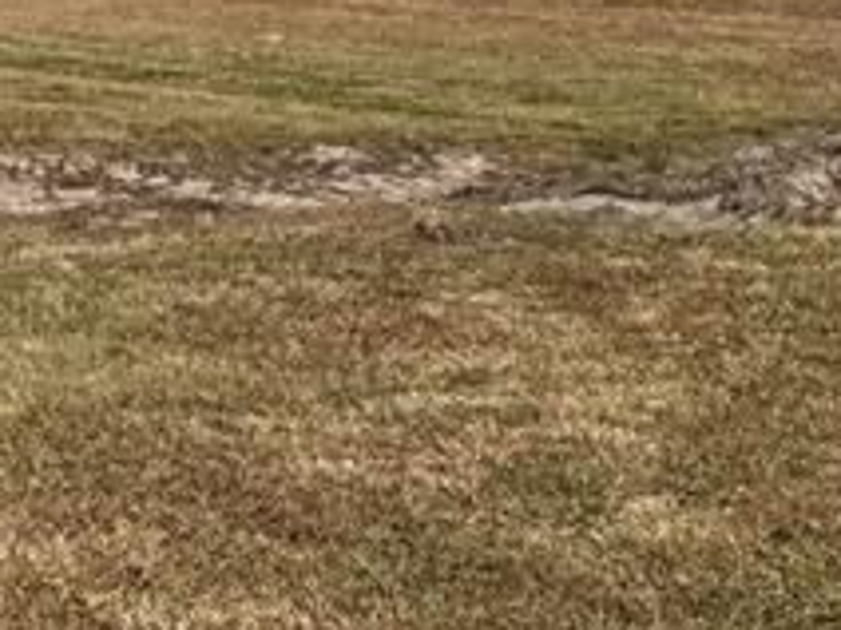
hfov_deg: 16.1
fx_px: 2818
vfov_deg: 12.6
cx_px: -254
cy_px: -48
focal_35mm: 116
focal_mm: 6.76
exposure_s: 1/6410
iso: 80
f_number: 1.78
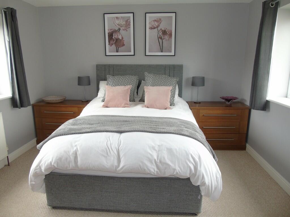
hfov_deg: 69.4
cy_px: 108
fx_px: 209
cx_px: 145
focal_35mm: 25
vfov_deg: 54.9
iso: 80
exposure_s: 1/30
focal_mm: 4.4
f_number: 3.4
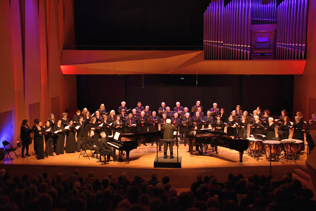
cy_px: 106
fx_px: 421
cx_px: 158
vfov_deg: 28.1
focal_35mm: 48
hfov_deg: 41.1
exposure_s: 1/160
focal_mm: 32
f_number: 5.6
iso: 4000
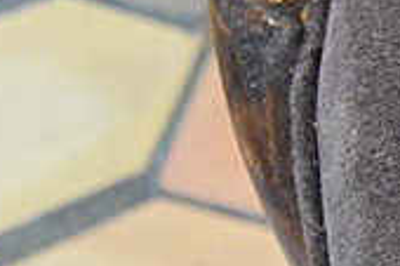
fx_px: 2353
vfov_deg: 6.4
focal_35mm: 212
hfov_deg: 9.1
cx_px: 821
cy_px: -168
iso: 3200
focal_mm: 24
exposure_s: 1/50
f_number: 3.8
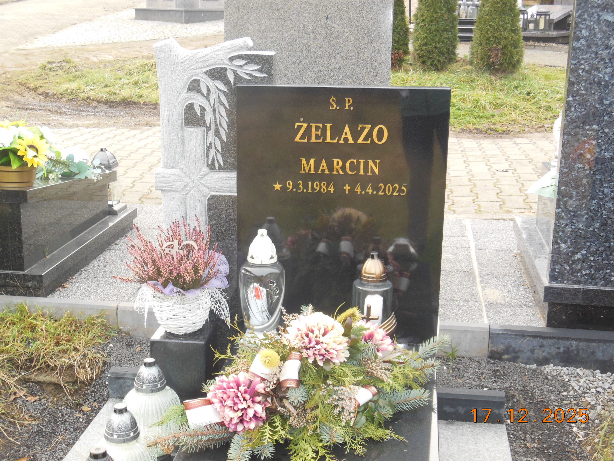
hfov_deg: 38.2
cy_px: 230
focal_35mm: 50
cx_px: 307
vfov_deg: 29.1
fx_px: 887
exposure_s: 1/60
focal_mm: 8.9
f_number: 4
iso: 200
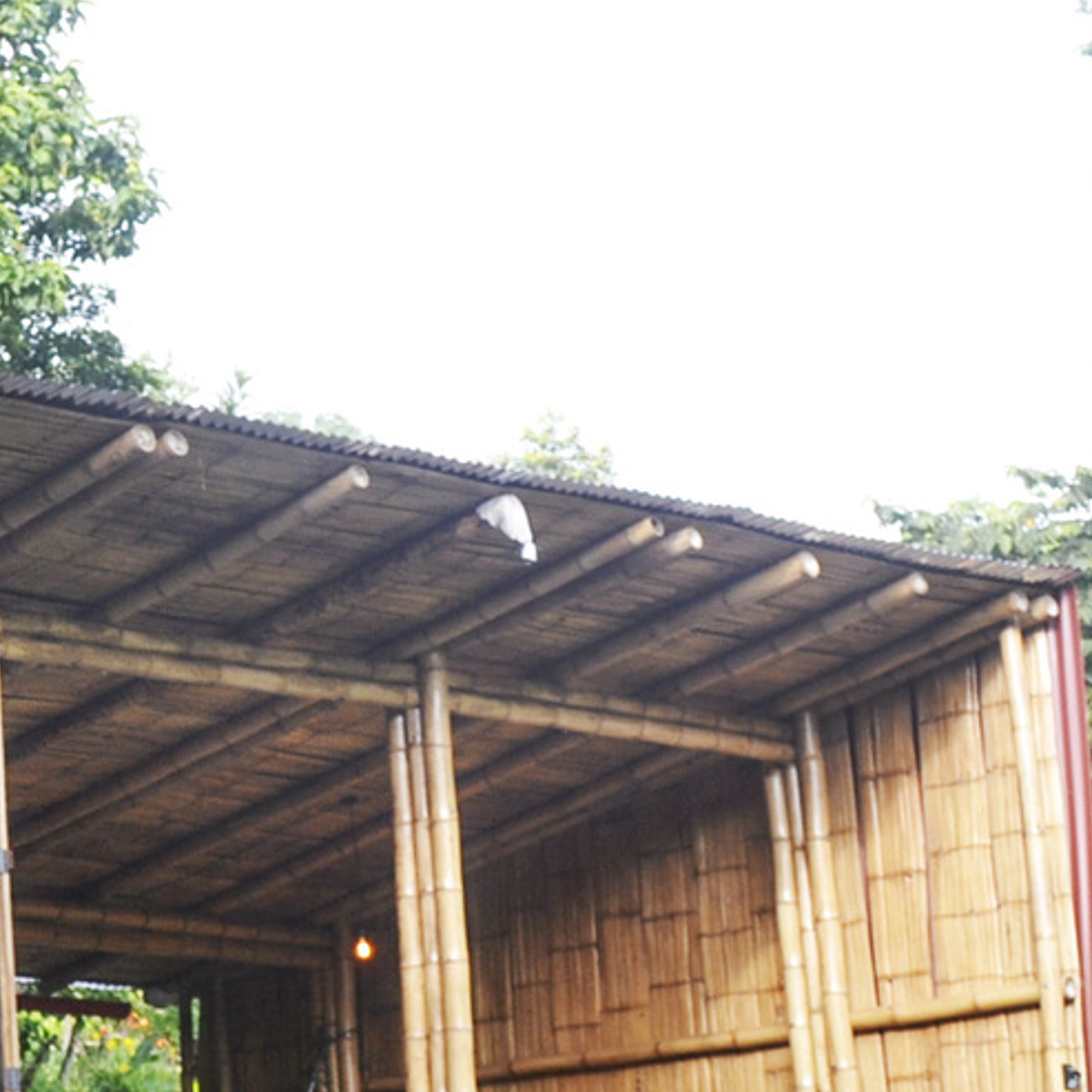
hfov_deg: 17.6
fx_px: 3319
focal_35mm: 93
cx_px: -310
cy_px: 610
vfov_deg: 18.7
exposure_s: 1/125
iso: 160
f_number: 5.6
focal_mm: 18
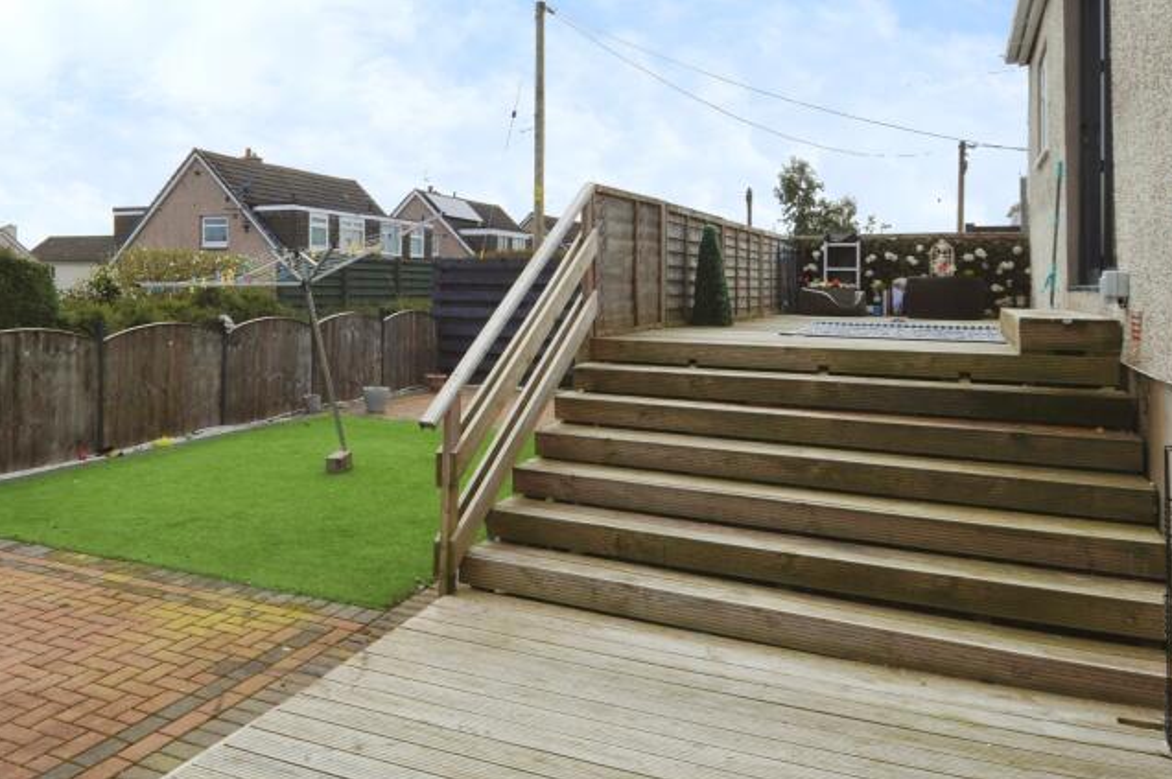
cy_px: 272
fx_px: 943
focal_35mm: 29
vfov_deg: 44.4
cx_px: 339
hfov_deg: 61.2
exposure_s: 1/640
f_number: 7.1
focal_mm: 12
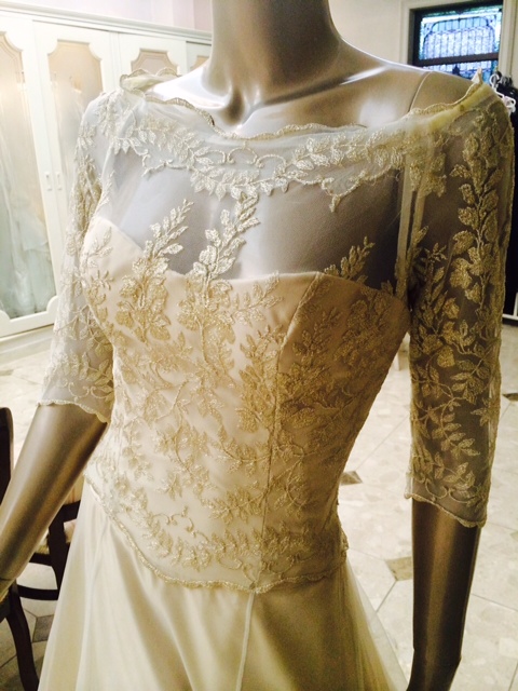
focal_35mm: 30
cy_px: 346
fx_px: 599
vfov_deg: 60.0
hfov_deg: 46.8
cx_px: 259
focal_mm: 4.12
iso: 200
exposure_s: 1/30
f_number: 2.2
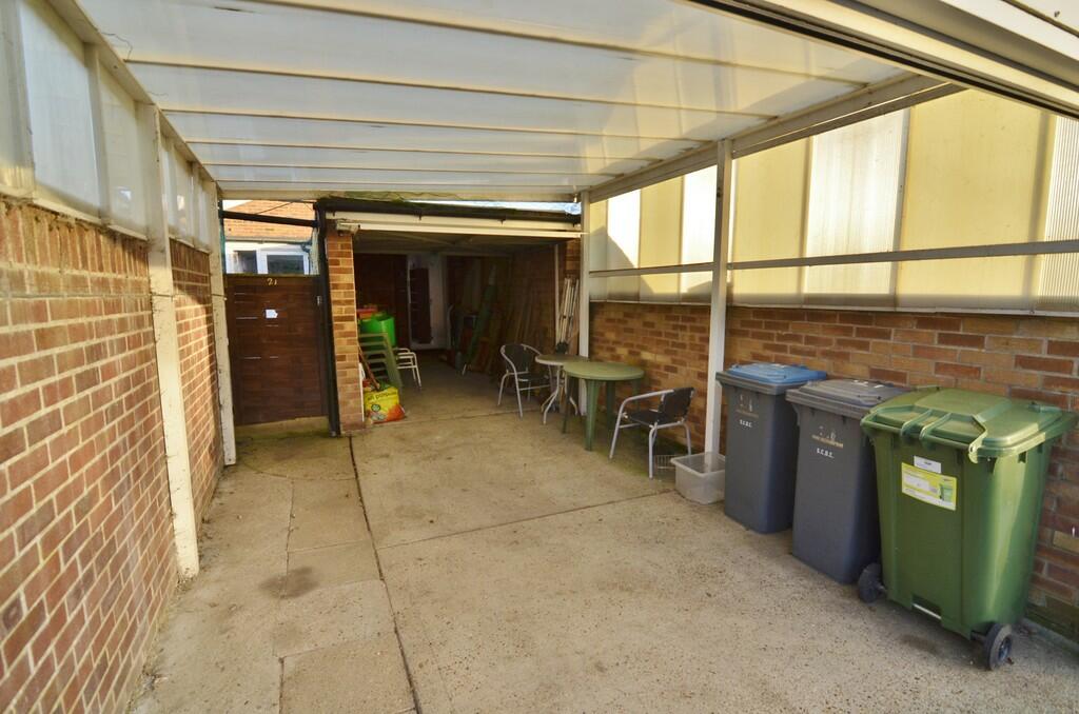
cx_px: 540
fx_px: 493
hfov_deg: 95.1
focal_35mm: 16
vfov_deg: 71.8
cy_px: 357
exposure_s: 1/320
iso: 400
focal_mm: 11
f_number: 5.6
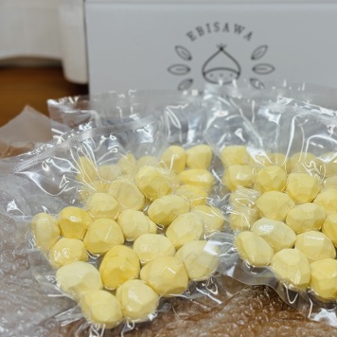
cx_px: 226
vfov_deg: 27.7
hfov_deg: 27.5
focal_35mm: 62
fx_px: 683
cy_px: 169
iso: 25
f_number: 1.6
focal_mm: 5.96
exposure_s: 1/139
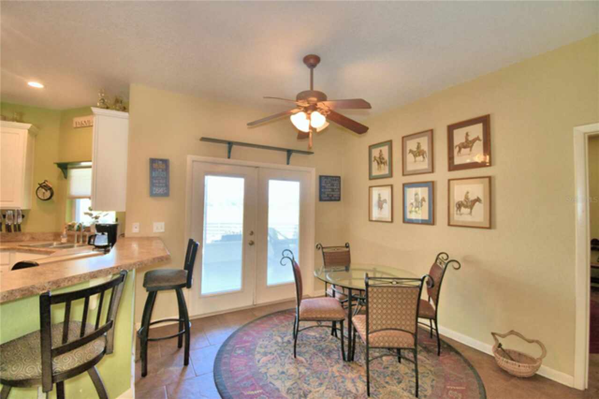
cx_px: 300
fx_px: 249
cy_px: 200
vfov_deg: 77.3
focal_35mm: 15
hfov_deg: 100.4
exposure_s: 1/30
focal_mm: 10
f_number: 4.5
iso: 200
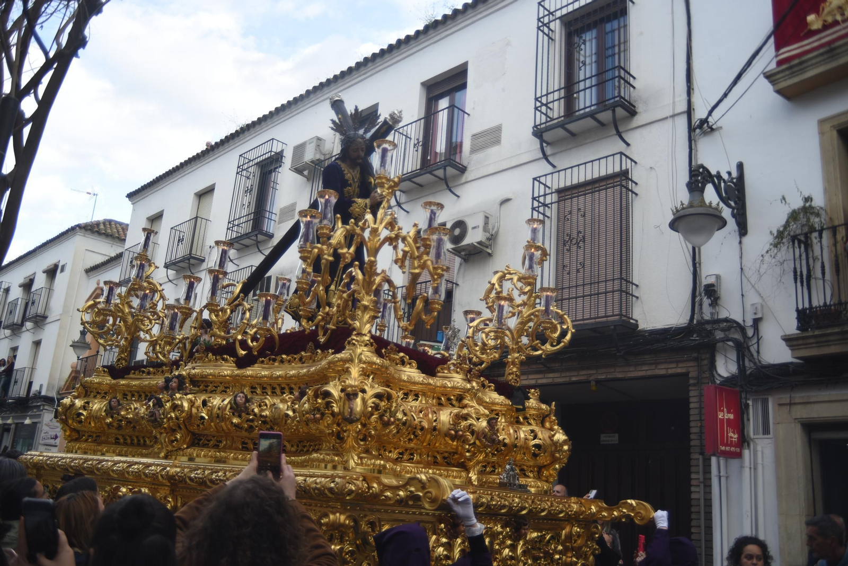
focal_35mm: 32
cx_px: 424
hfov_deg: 58.7
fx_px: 754
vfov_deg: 41.1
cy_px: 283
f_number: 3.5
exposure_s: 1/250
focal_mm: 32
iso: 100
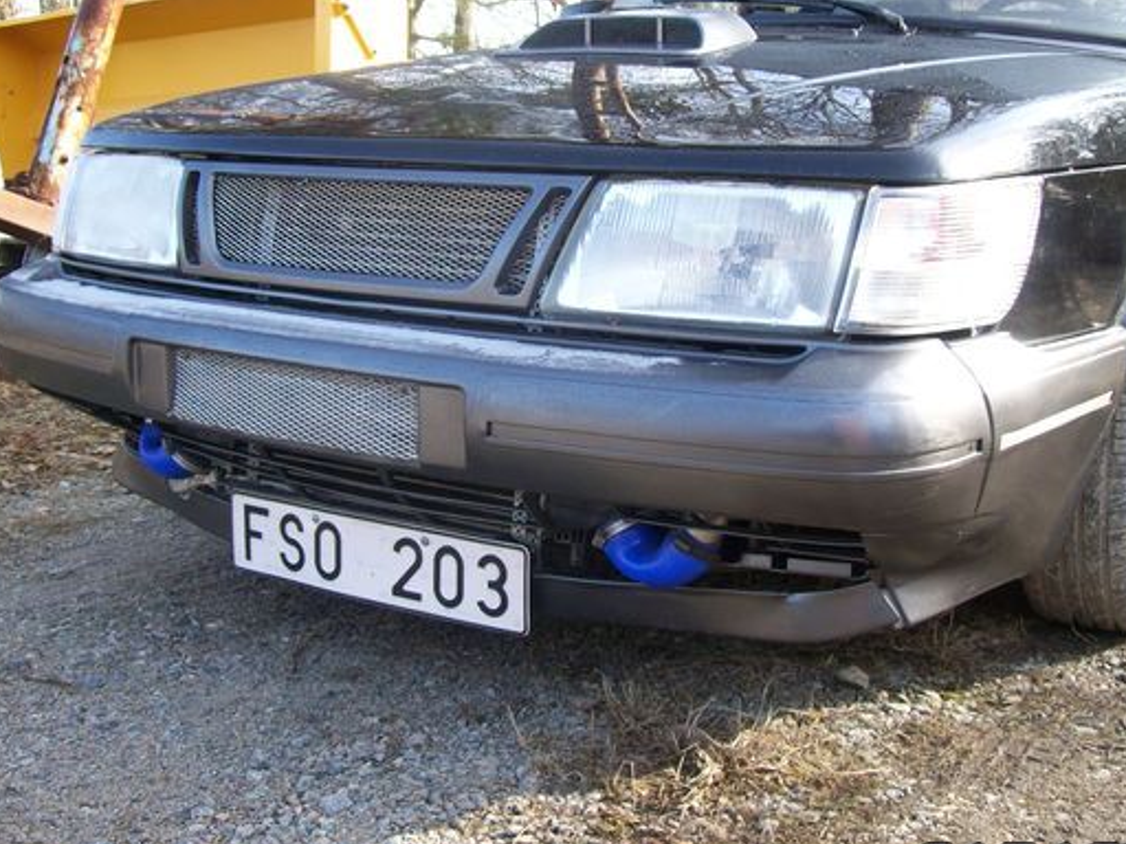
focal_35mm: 45
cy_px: 349
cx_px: 587
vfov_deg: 32.1
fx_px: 1464
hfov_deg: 42.1
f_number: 2.7
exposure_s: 1/170
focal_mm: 6
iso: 80
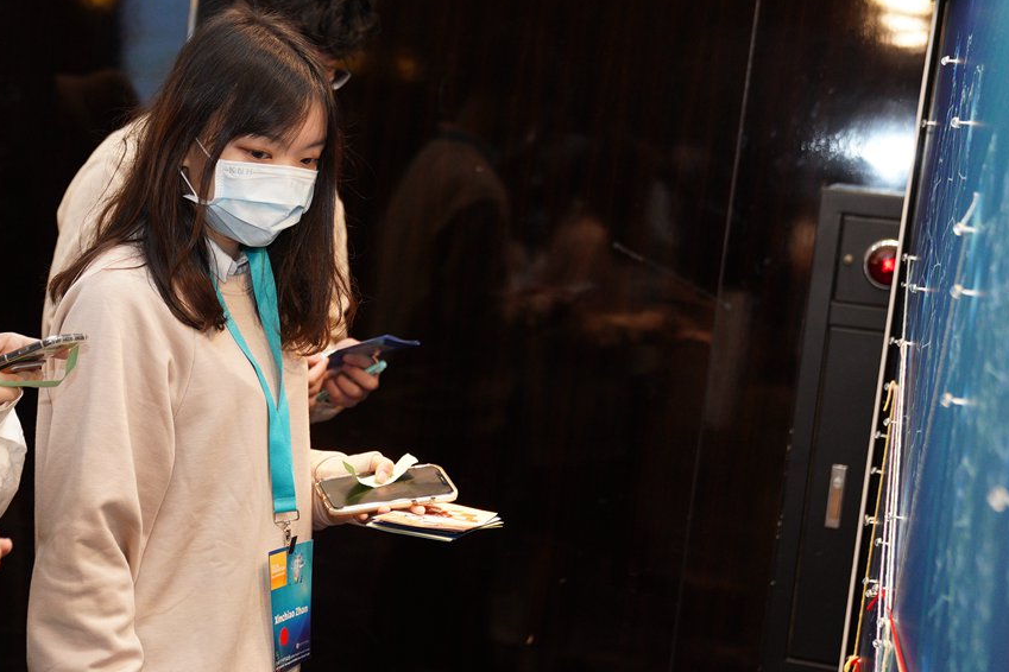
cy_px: 297
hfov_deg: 26.4
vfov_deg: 17.9
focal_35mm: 76
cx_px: 289
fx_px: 2130
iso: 1600
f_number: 2.8
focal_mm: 43
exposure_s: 1/200
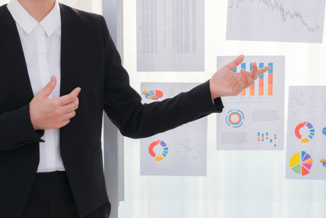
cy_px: 109
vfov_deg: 16.1
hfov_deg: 23.9
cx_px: 163
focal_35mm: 85
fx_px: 770
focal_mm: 57
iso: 100
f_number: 4.5
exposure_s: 1/100
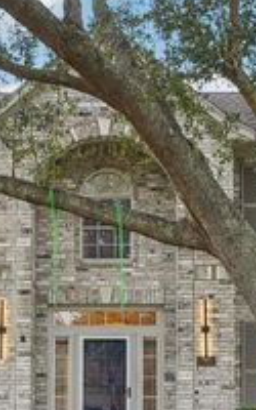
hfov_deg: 15.5
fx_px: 938
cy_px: 302
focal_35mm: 84
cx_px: 109
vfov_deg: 24.4
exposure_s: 1/200
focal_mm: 33
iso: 500
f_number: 8
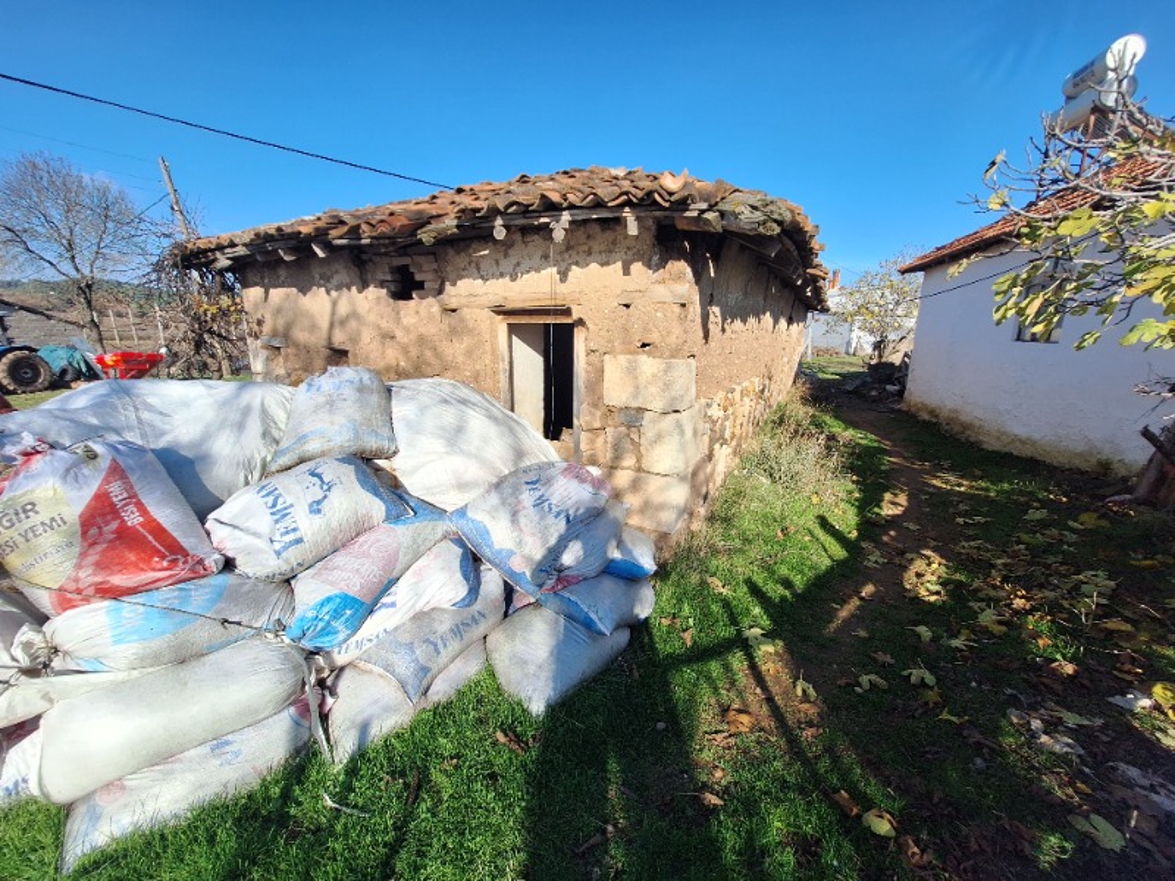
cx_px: 588
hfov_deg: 106.2
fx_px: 441
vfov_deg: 89.9
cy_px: 440
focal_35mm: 13
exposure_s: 1/1383
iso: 40
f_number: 2.2
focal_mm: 1.74
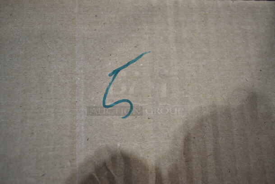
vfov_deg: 40.1
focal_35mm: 33
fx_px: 252
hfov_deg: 57.2
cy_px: 92
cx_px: 138
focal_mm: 22
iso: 160
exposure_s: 1/30
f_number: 3.8
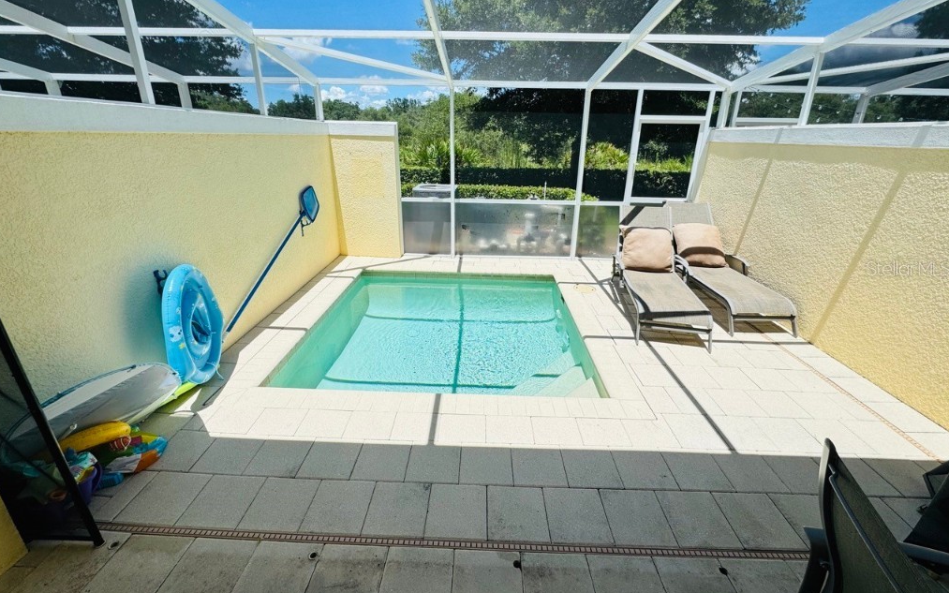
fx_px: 388
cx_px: 475
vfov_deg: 74.6
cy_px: 268
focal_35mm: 15
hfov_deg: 101.5
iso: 50
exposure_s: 1/1078
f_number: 2.2
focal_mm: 2.22
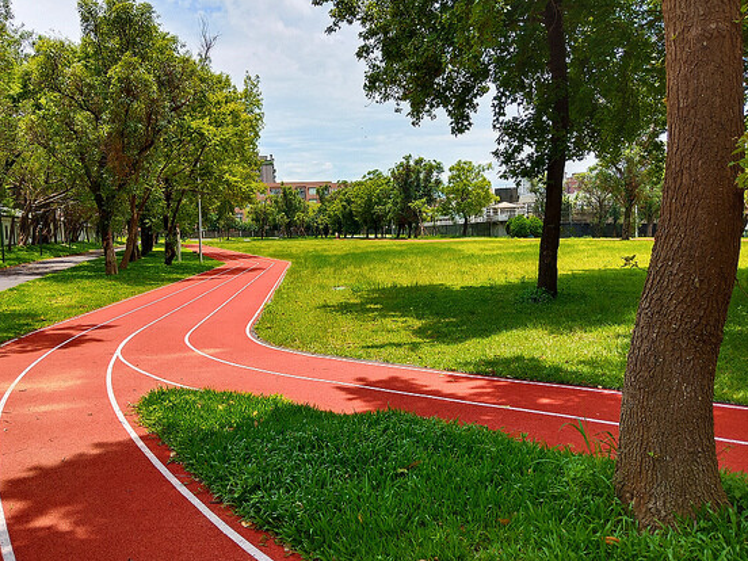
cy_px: 280
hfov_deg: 61.5
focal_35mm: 29
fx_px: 627
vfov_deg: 48.2
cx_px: 331
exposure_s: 1/542
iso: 100
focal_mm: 3.87
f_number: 2
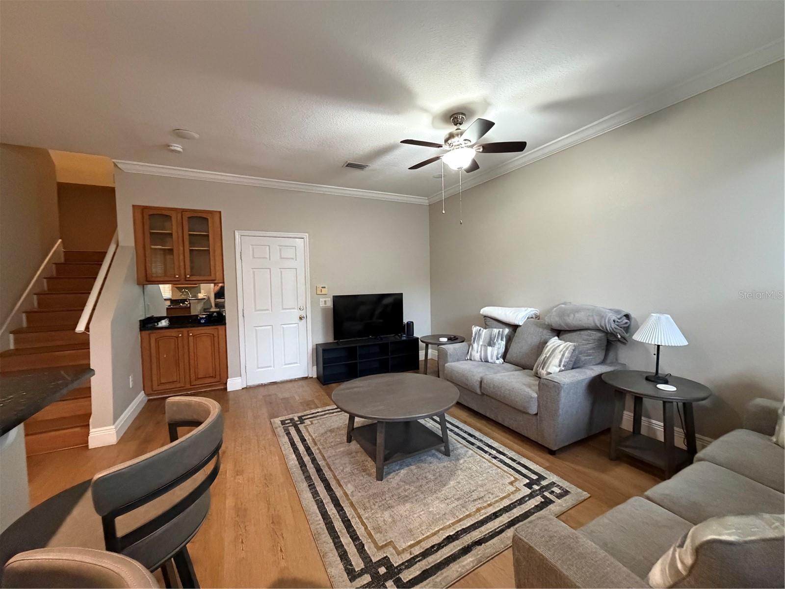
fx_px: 317
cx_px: 392
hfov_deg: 102.1
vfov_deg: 85.7
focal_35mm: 14
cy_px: 294
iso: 800
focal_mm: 2.22
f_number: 2.2
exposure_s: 1/60
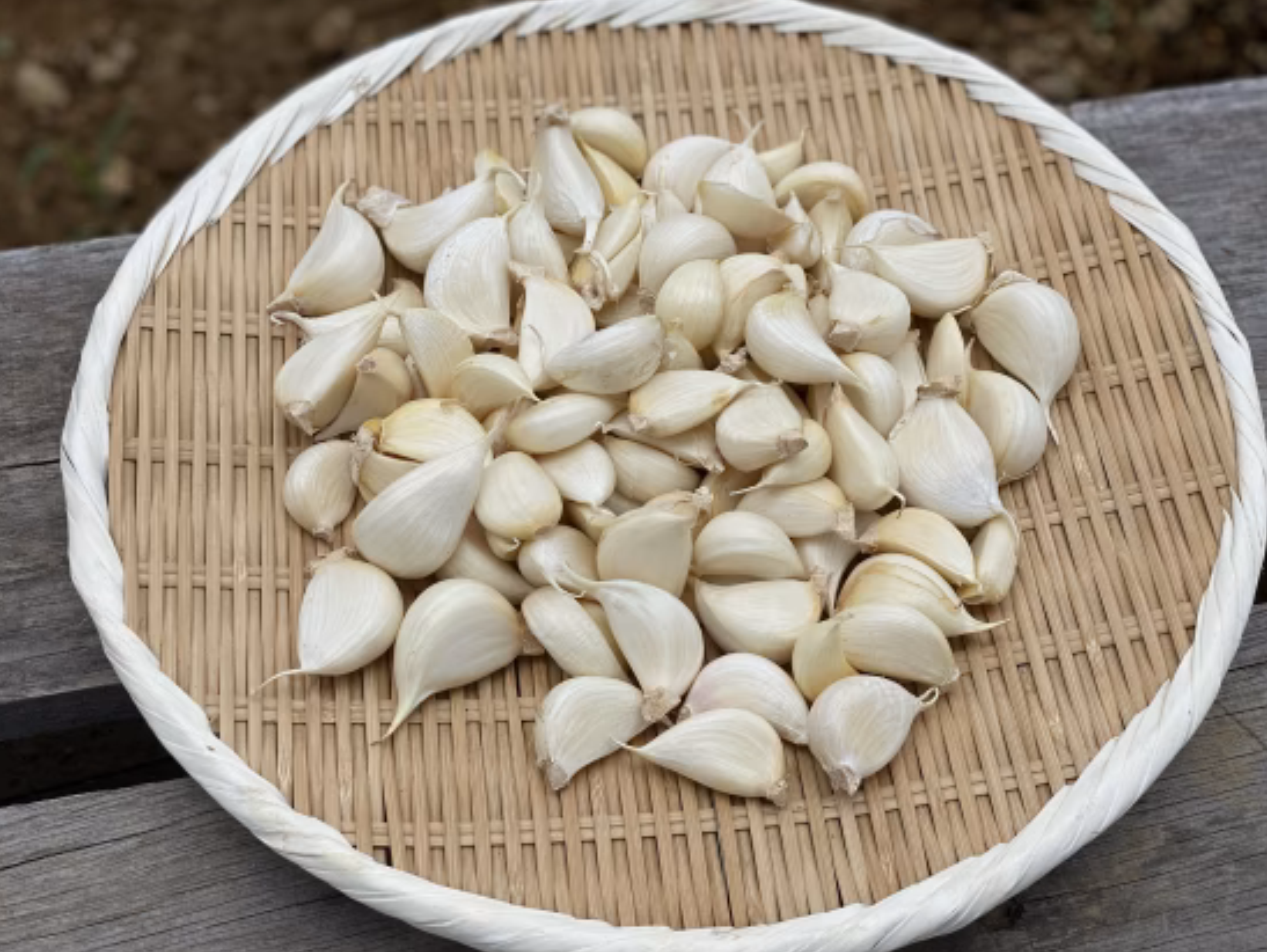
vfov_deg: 25.7
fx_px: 2088
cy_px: 447
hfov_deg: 33.8
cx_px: 628
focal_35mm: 57
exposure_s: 1/1332
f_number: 2
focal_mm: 6
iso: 20
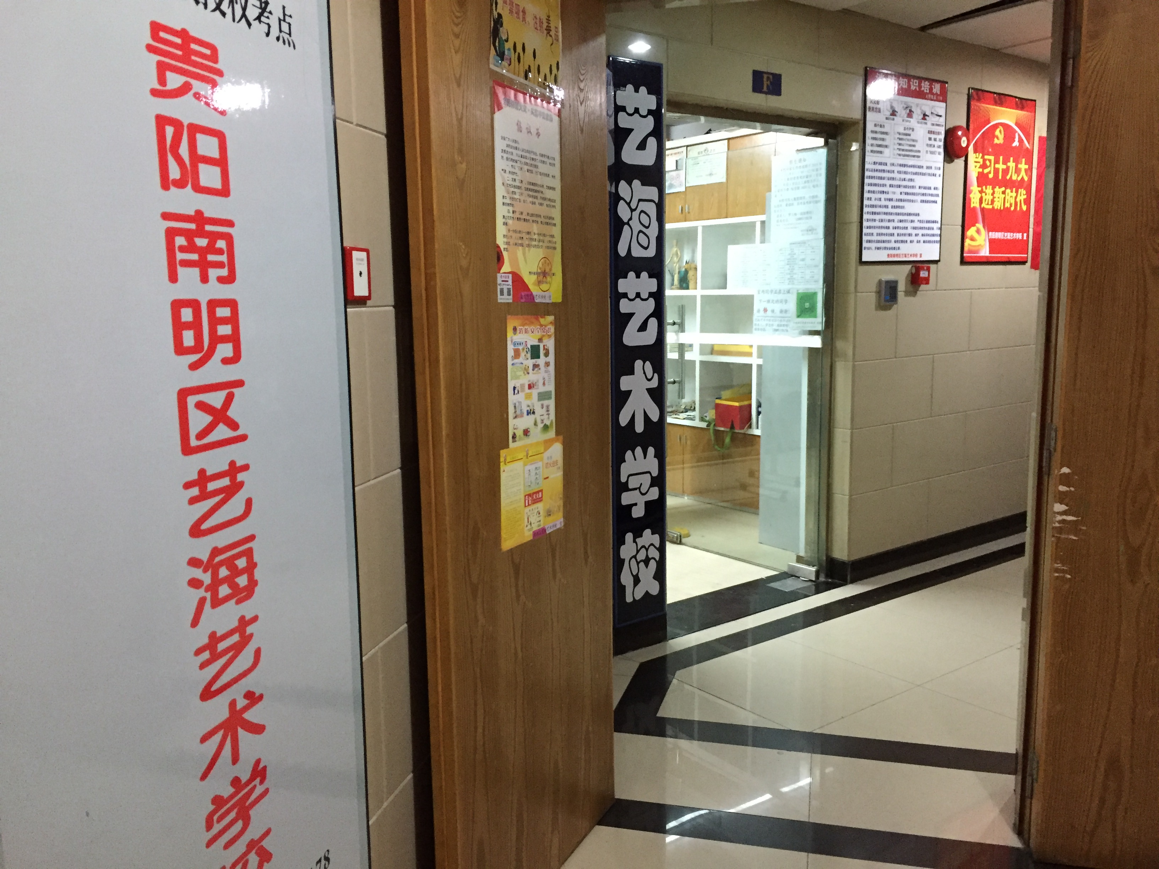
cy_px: 434
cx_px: 580
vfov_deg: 48.2
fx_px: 971
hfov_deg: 61.7
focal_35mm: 29
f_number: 2.2
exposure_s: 1/17
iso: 320
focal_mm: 4.15
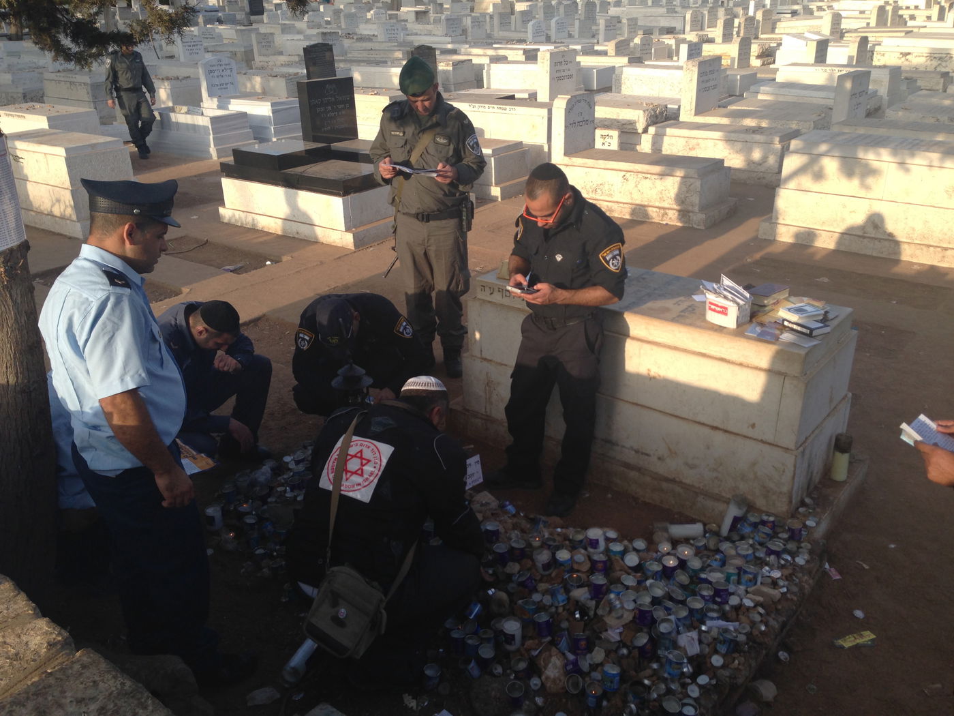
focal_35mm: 33
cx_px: 477
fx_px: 909
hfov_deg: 55.4
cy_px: 358
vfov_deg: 42.9
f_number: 2.4
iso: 50
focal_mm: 4.12
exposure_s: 1/411
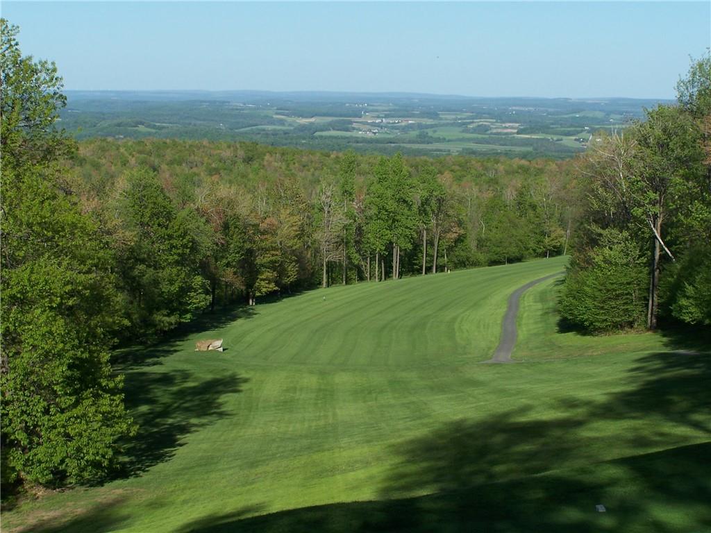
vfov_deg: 21.3
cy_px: 266
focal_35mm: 69
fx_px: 1417
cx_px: 356
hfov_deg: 28.2
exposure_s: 1/750
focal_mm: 11.5
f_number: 4.5
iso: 80
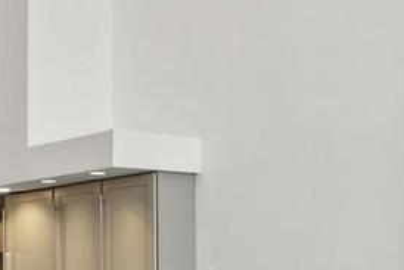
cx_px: 9
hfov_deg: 23.3
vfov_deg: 15.7
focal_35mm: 84
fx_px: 943
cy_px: 318
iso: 640
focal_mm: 16
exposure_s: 1/50
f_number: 7.1
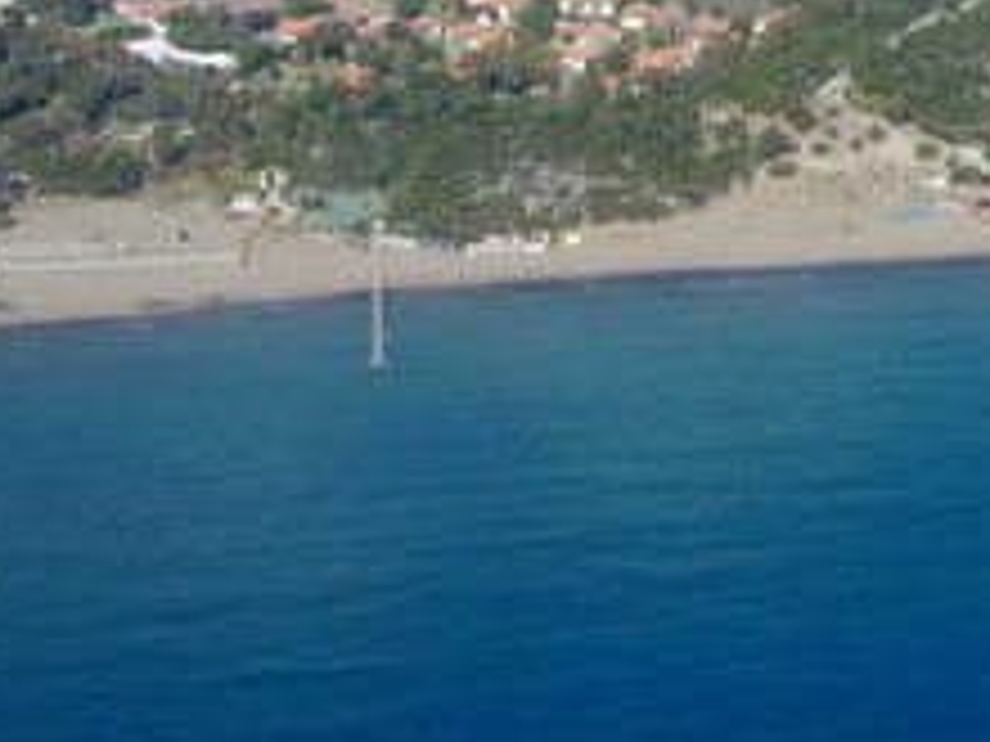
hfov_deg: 18.6
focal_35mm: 102
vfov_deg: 13.9
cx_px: 1053
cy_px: -225
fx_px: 2917
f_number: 5.6
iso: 100
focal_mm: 5.8
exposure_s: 1/500
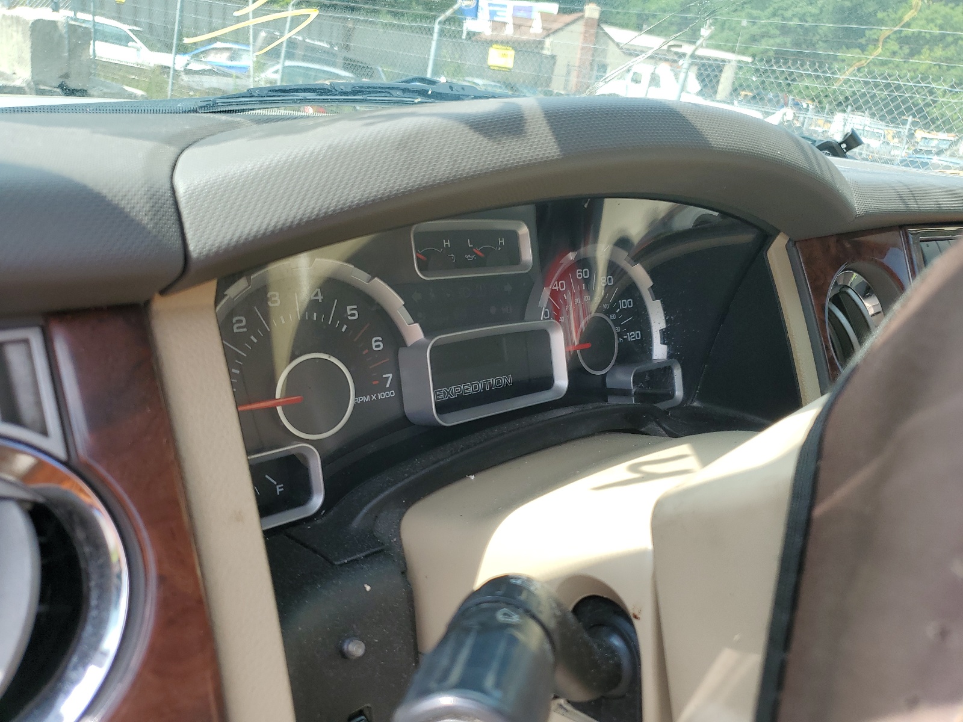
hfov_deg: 67.3
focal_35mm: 26
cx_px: 482
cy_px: 361
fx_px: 723
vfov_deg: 53.1
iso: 50
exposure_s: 1/526
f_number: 1.5
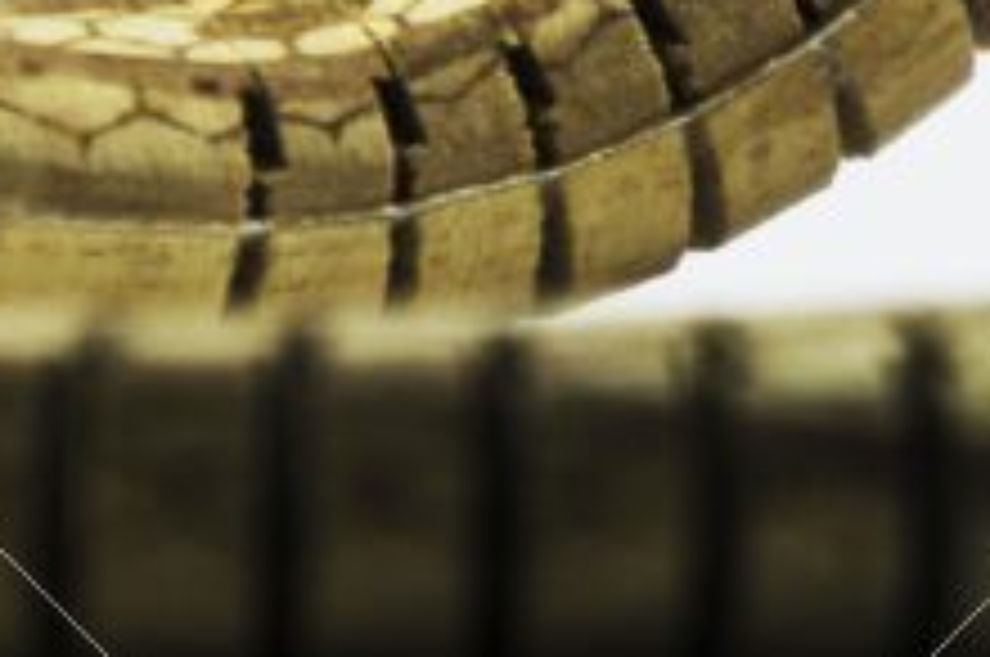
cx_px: 1354
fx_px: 21858
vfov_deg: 1.7
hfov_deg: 2.6
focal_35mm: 796
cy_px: -758
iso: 100
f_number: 7.1
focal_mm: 90
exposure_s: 1/20
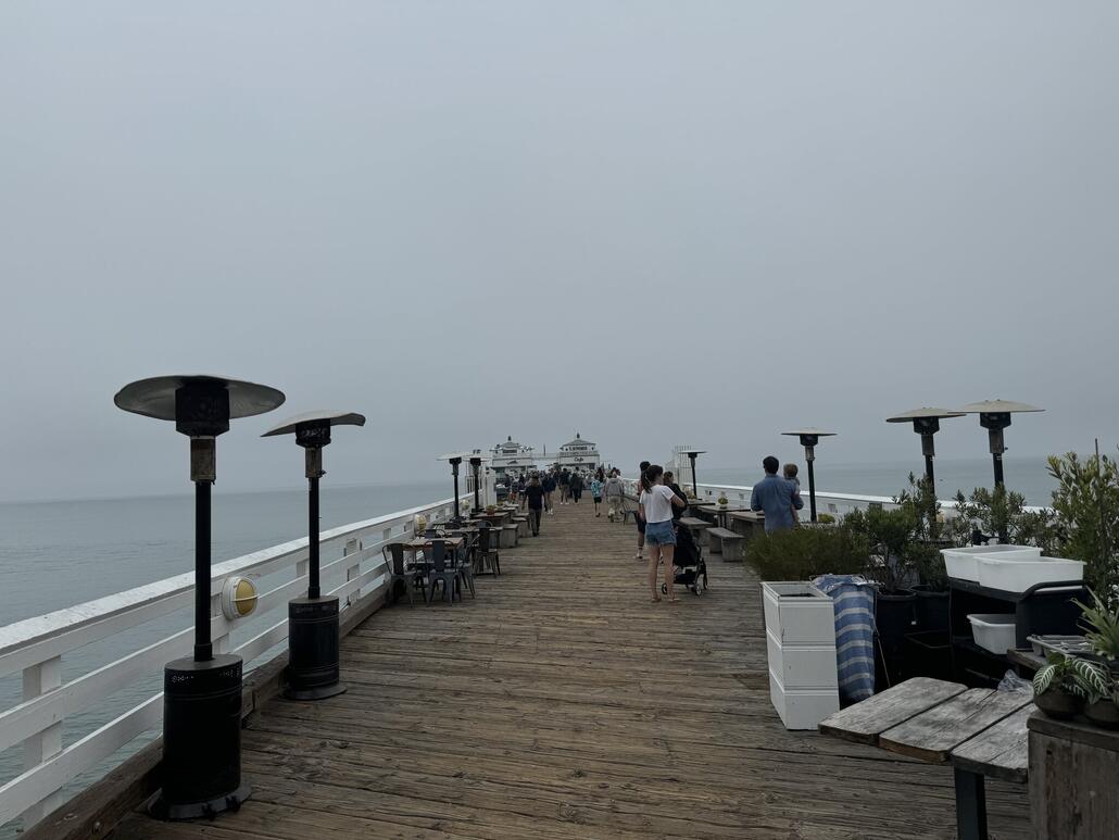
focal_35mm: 24
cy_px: 420
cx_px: 560
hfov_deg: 71.6
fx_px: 776
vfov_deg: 56.8
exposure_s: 1/12346
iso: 80
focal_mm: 6.76
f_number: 1.78
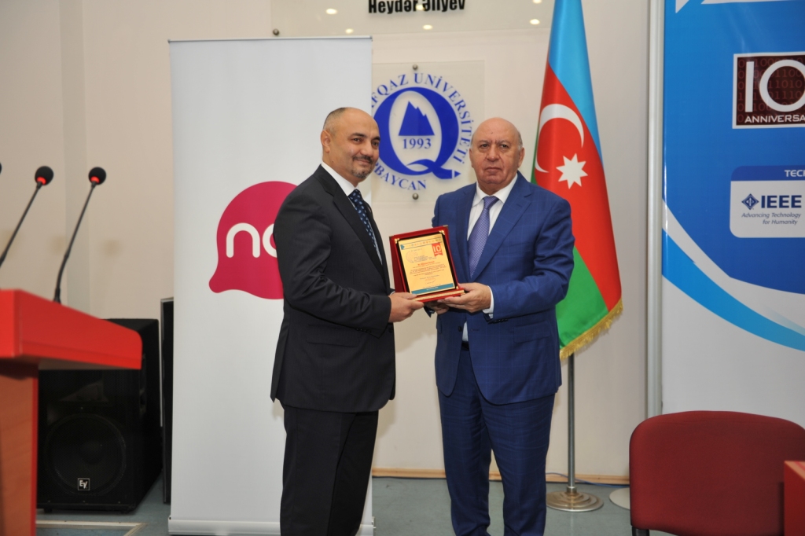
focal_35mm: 38
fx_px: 849
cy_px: 268
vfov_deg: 35.0
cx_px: 402
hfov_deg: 50.7
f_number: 2.8
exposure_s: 1/60
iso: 250
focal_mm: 38
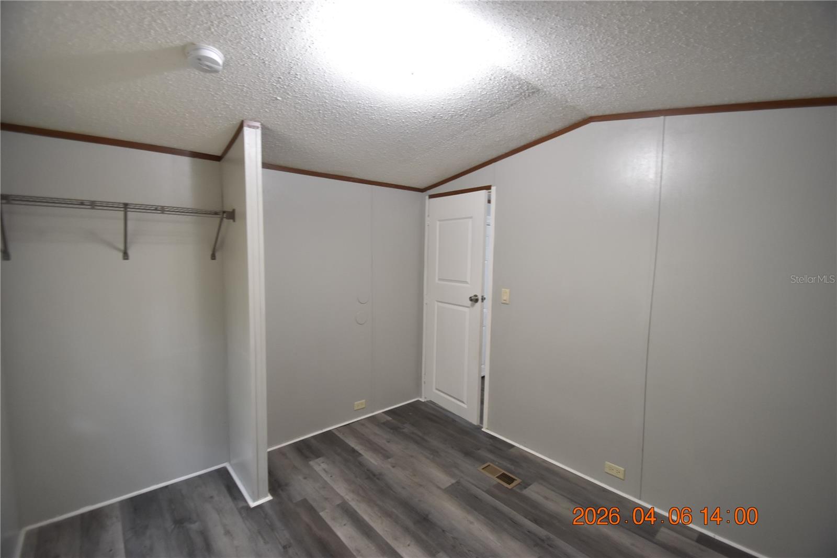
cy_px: 279
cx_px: 418
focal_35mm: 15
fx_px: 349
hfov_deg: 100.4
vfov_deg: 77.3
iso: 800
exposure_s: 1/45
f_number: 3.5
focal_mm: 10
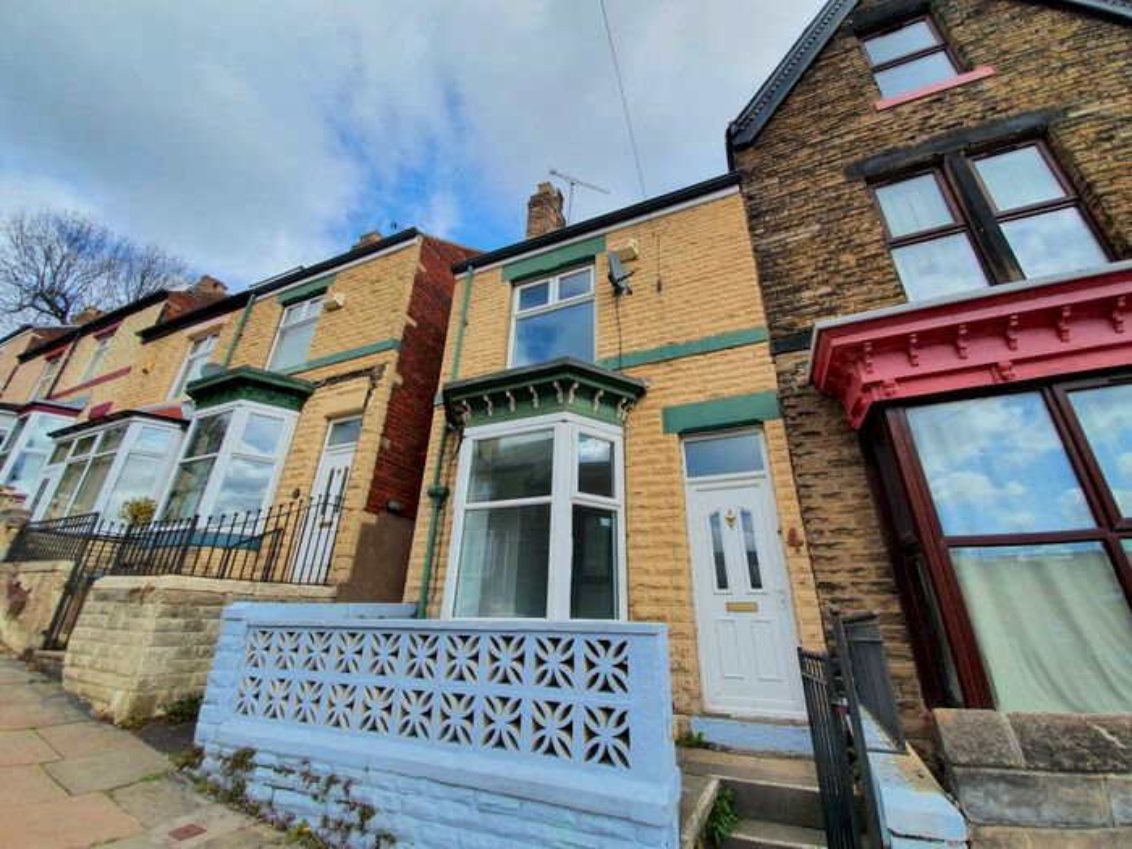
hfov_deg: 106.2
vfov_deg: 89.9
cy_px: 424
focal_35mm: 13
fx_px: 425
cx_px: 566
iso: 50
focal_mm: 1.8
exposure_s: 1/680
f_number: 2.2
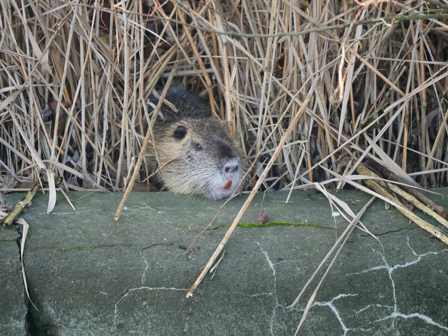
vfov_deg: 1.9
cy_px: 168
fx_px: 10354
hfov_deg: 2.5
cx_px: 224
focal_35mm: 800
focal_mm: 400
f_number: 6.3
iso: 400
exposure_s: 1/100
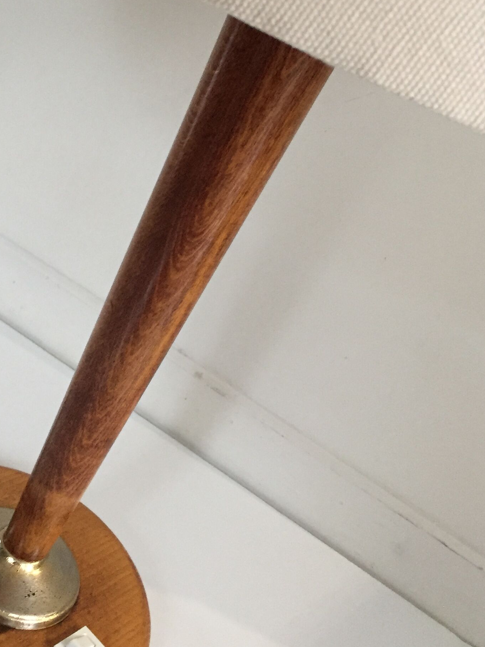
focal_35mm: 52
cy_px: 236
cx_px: 129
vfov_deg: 36.6
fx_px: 971
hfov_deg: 27.7
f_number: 2.2
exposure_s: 1/33
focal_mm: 4.15
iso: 250
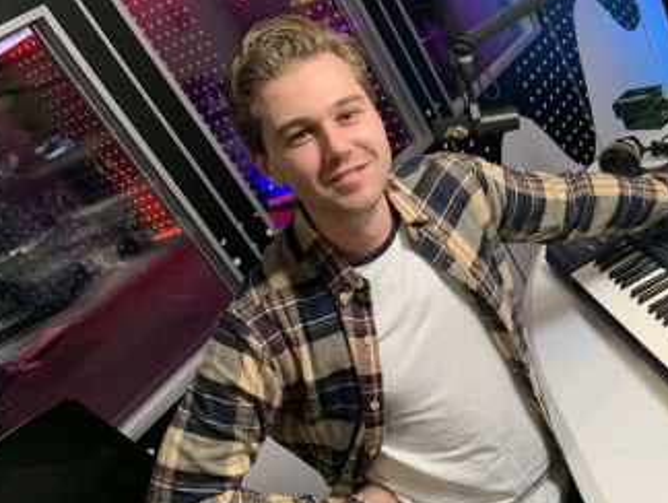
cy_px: 253
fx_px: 773
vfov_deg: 36.0
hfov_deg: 45.2
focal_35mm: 40
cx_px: 499
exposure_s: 1/50
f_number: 1.8
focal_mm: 4.25
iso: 320
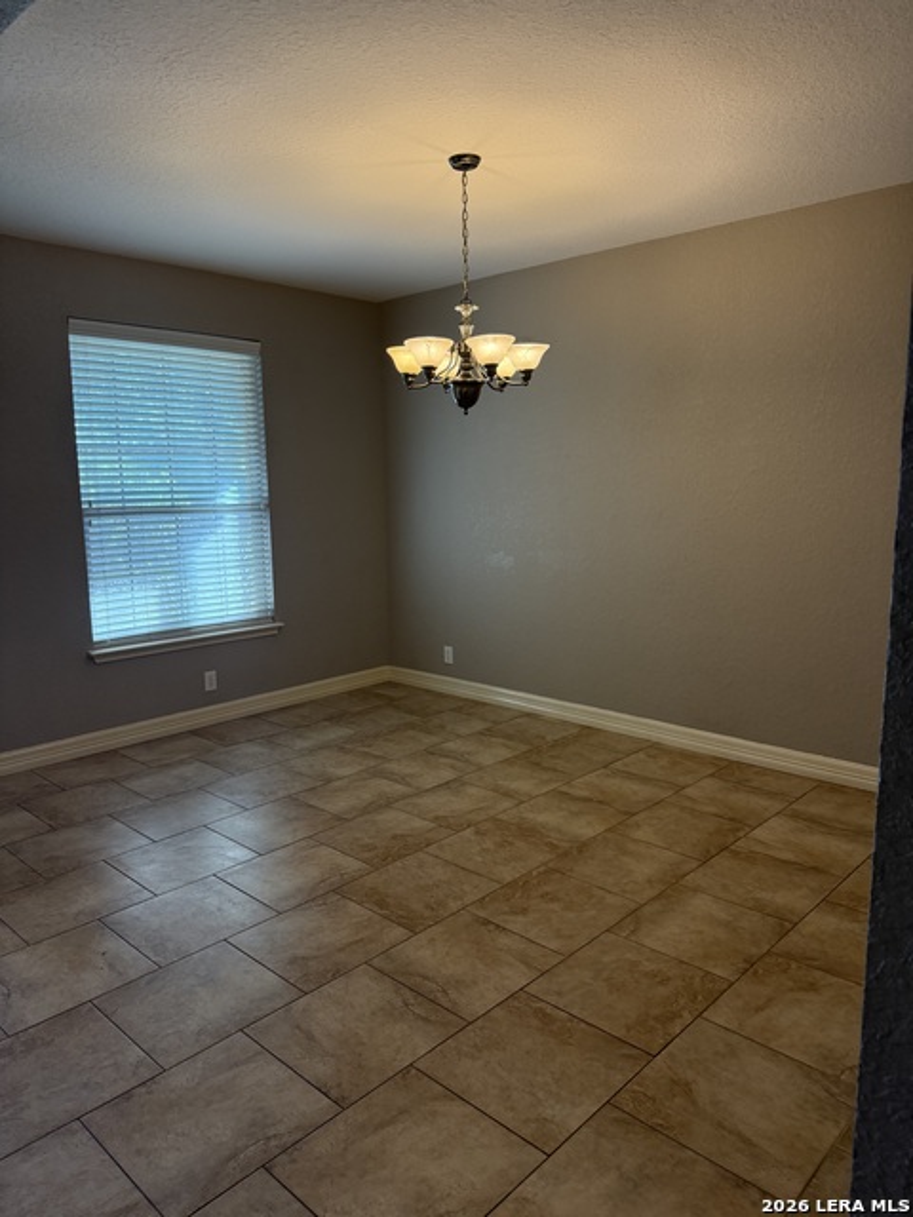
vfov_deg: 71.6
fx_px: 844
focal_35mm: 24
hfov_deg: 56.8
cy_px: 608
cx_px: 456
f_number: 1.78
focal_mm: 6.76
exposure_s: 1/194
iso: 200
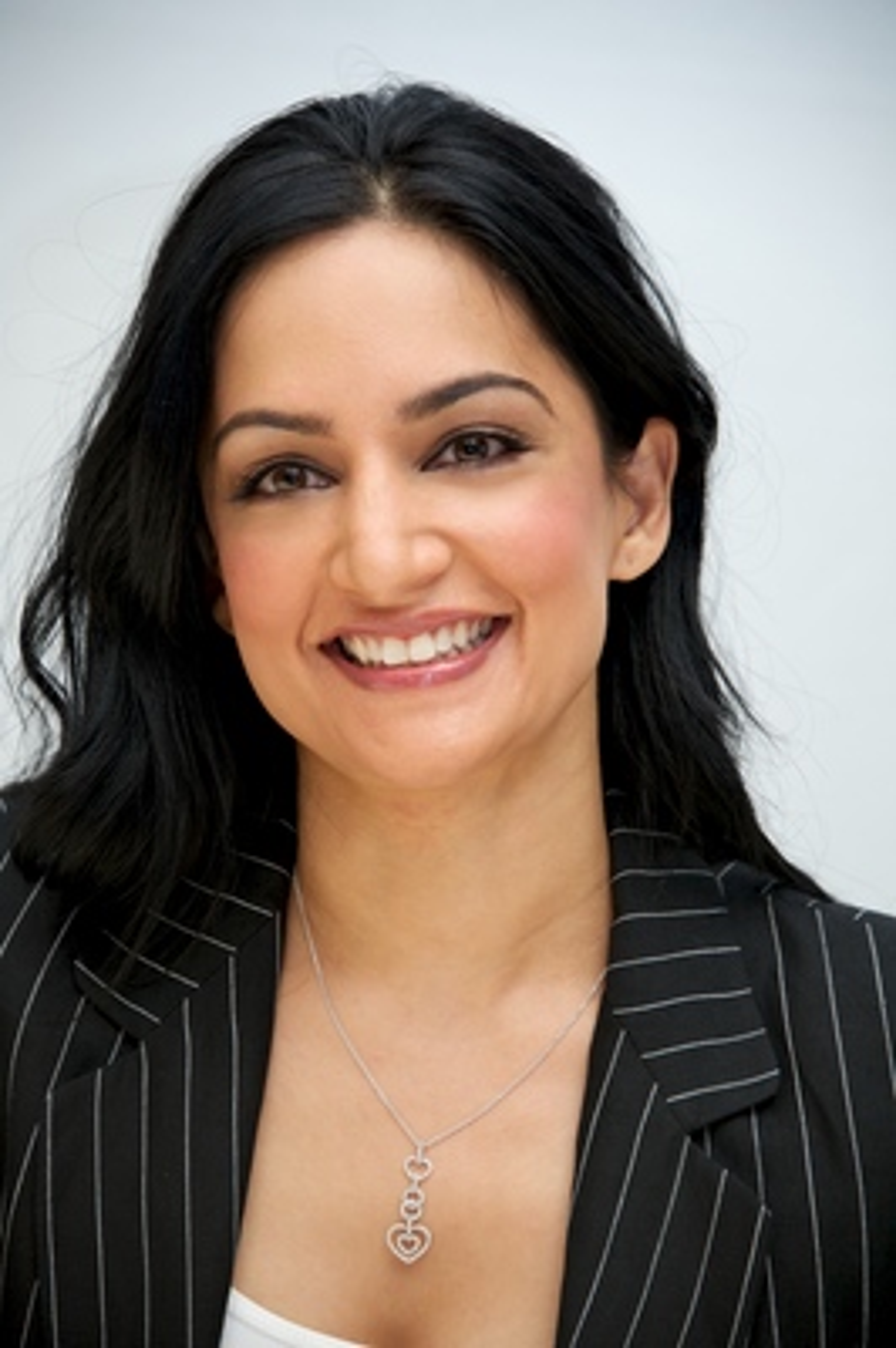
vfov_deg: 10.3
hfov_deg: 6.9
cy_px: 674
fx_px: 7479
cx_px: 448
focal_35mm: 200
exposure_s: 1/60
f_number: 5.6
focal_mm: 200
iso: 500
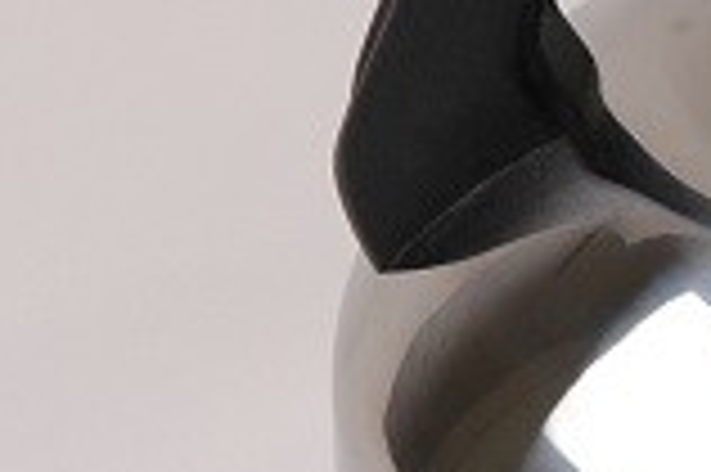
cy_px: 366
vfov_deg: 3.3
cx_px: 1062
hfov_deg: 4.9
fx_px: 8257
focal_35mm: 419
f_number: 5.6
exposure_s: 1/125
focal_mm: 55
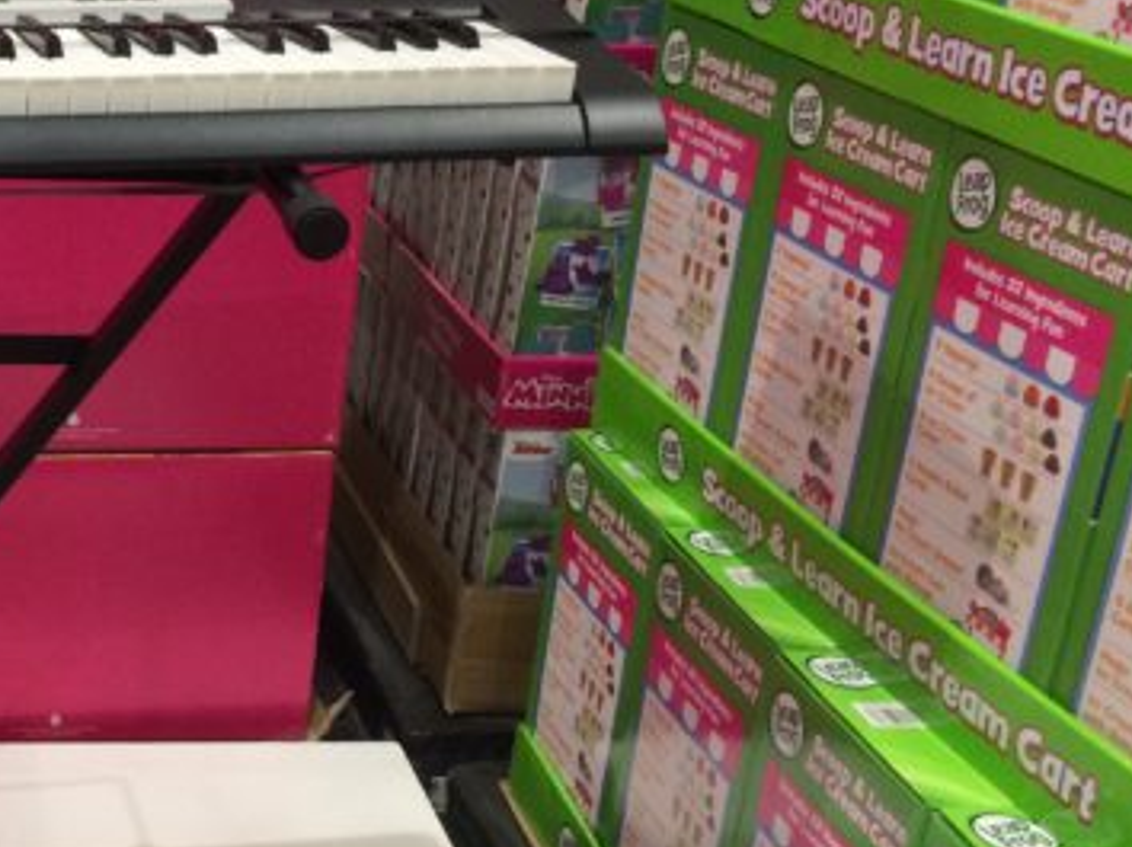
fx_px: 2059
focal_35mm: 63
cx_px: -77
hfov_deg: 28.3
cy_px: 505
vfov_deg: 23.2
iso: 80
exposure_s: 1/33
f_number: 2.2
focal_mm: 4.15
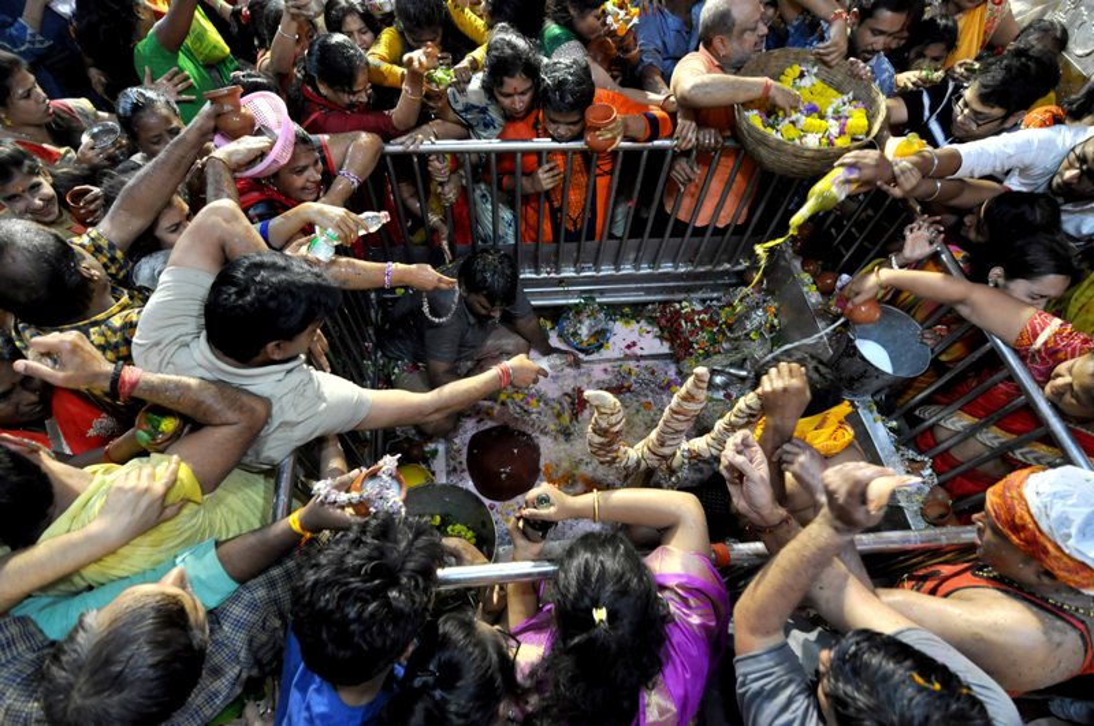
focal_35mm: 16
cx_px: 547
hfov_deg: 95.1
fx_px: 501
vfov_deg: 71.9
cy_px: 363
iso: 1000
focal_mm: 11
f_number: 4.5
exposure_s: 1/80
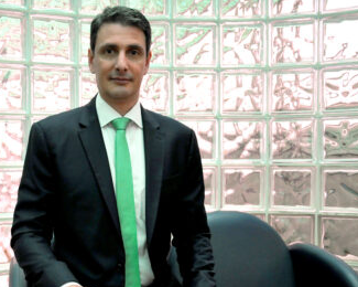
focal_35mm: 54
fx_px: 572
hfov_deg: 34.3
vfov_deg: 28.0
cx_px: 112
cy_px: 172
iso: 800
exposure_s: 1/200
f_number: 3.8
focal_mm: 24
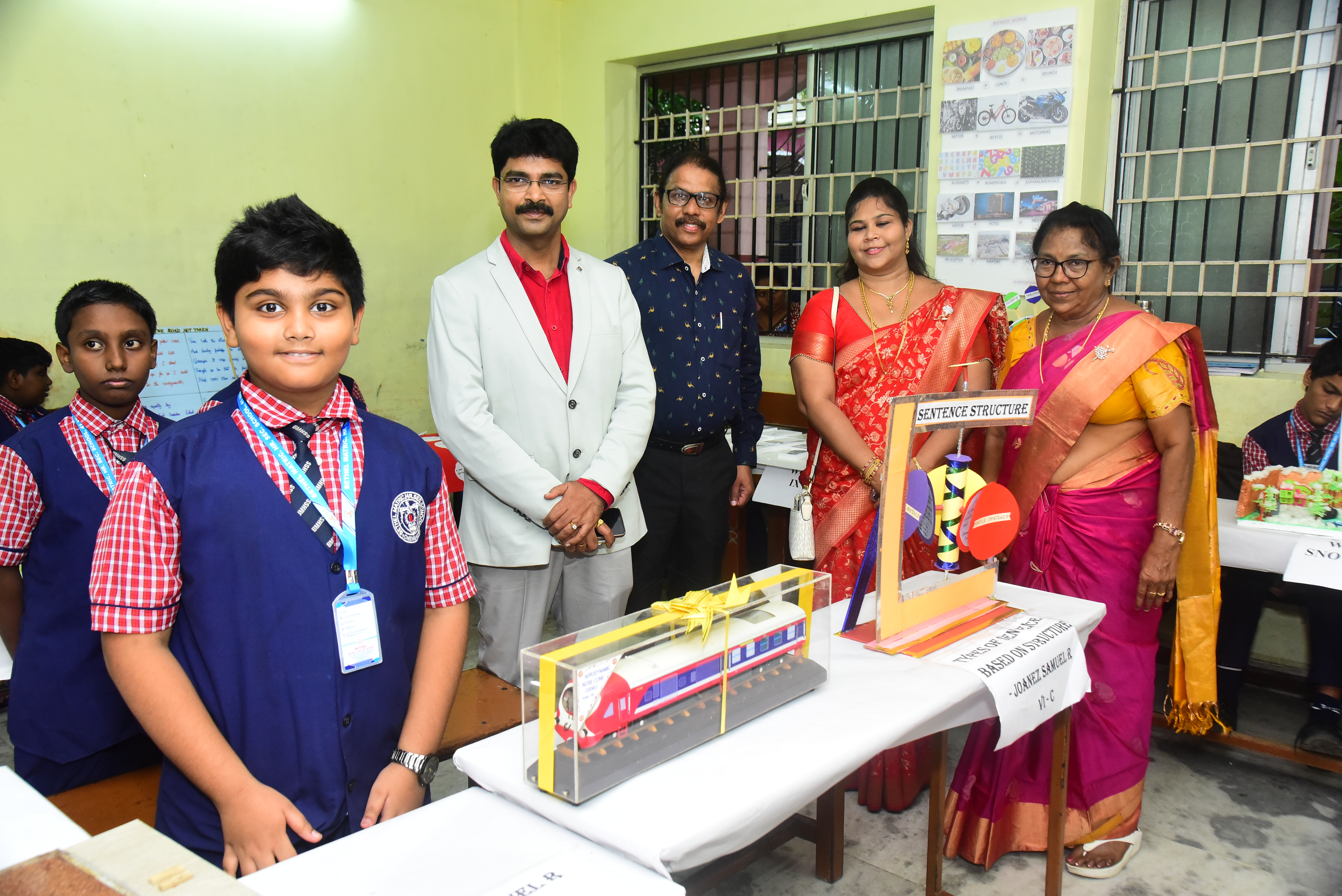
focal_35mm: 31
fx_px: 1156
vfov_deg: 42.4
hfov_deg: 60.3
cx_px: 671
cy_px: 448
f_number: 7.1
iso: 3200
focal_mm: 31
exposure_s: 1/125
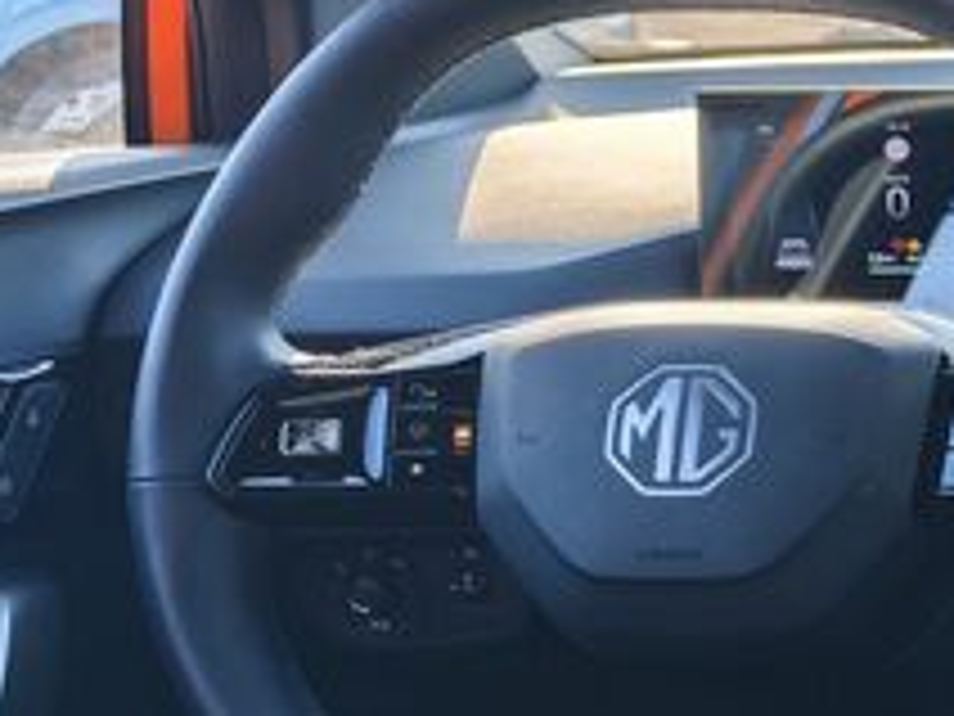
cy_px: 473
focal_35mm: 80
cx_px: 1638
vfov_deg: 18.4
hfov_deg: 19.4
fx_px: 2205
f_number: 2
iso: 200
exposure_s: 1/101
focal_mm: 8.72
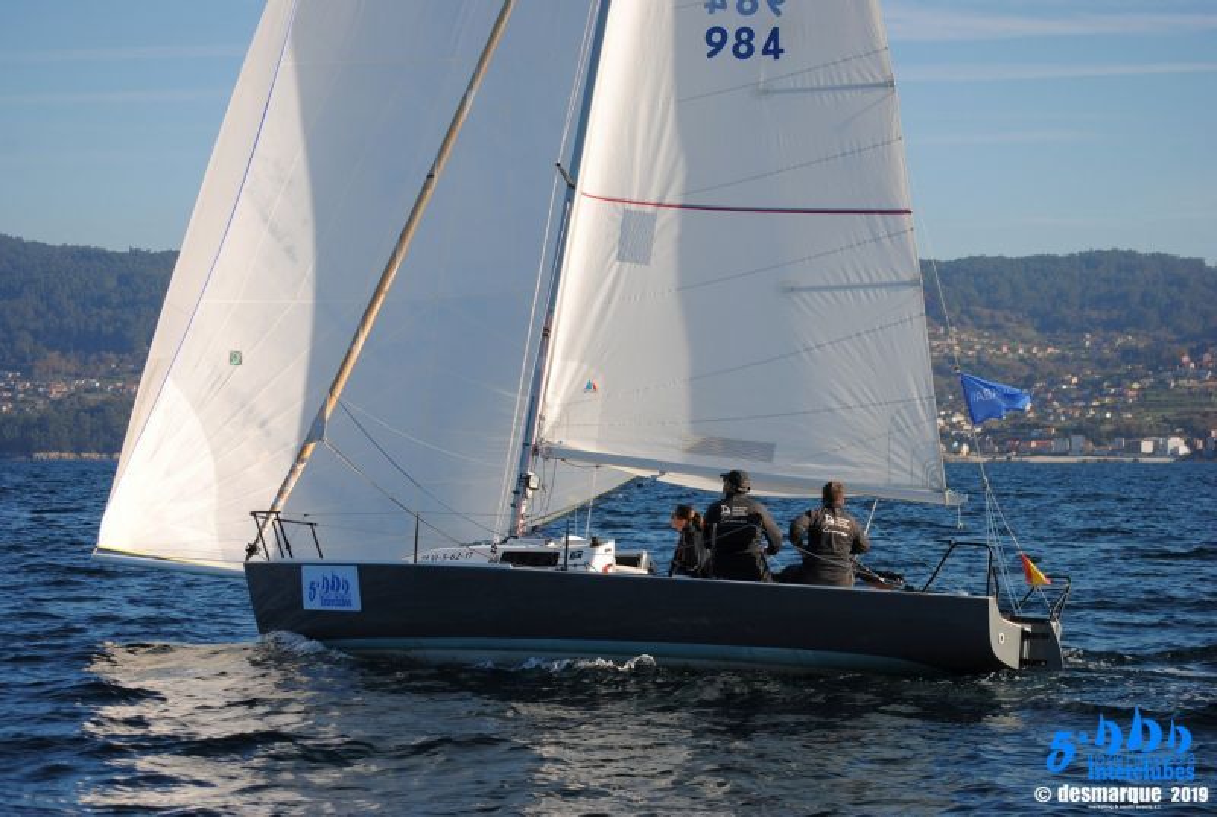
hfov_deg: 20.9
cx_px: 608
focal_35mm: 98
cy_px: 408
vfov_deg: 14.1
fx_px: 3303
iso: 100
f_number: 5.6
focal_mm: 65
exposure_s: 1/500
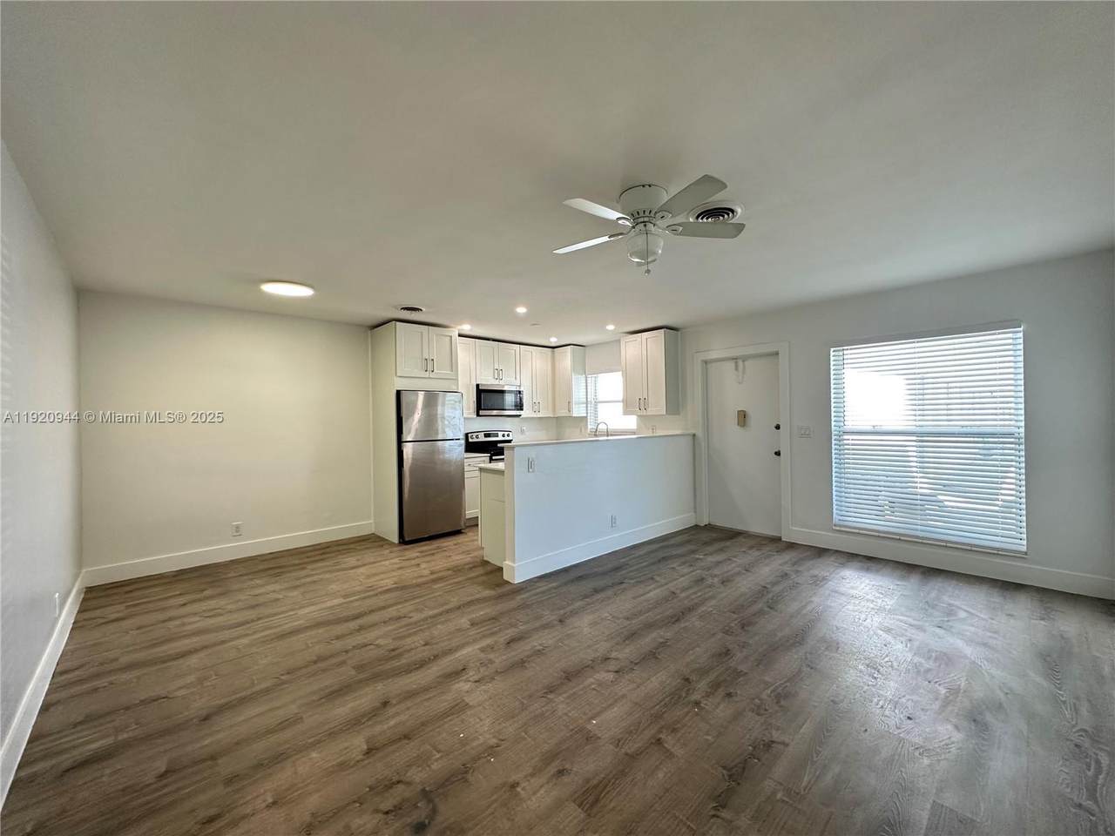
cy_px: 418
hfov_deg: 102.1
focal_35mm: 14
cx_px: 558
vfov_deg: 85.7
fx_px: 451
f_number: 2.2
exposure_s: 1/60
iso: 160
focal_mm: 2.22
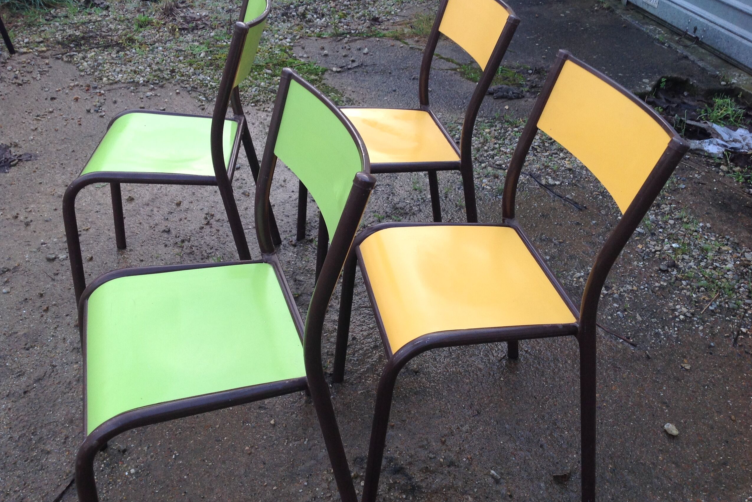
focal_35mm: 37
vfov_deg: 35.9
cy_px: 233
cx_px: 378
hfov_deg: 51.9
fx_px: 773
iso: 50
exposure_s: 1/150
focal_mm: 4.28
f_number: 2.4
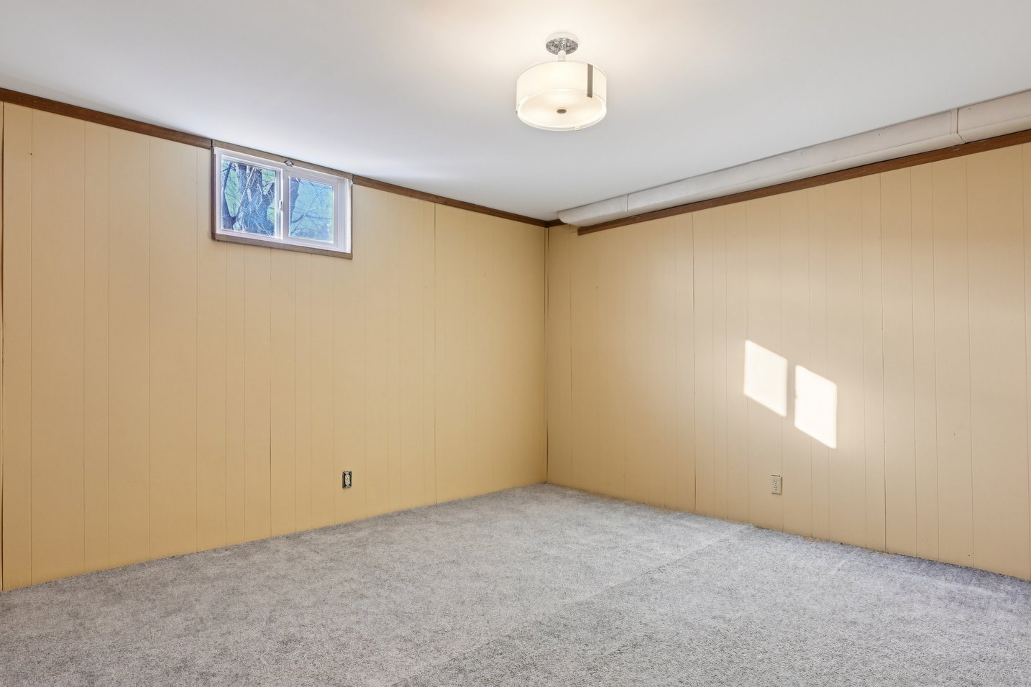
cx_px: 536
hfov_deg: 83.9
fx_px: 573
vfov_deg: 61.9
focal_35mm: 20
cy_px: 356
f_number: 11
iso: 400
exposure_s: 1/6
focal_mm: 14
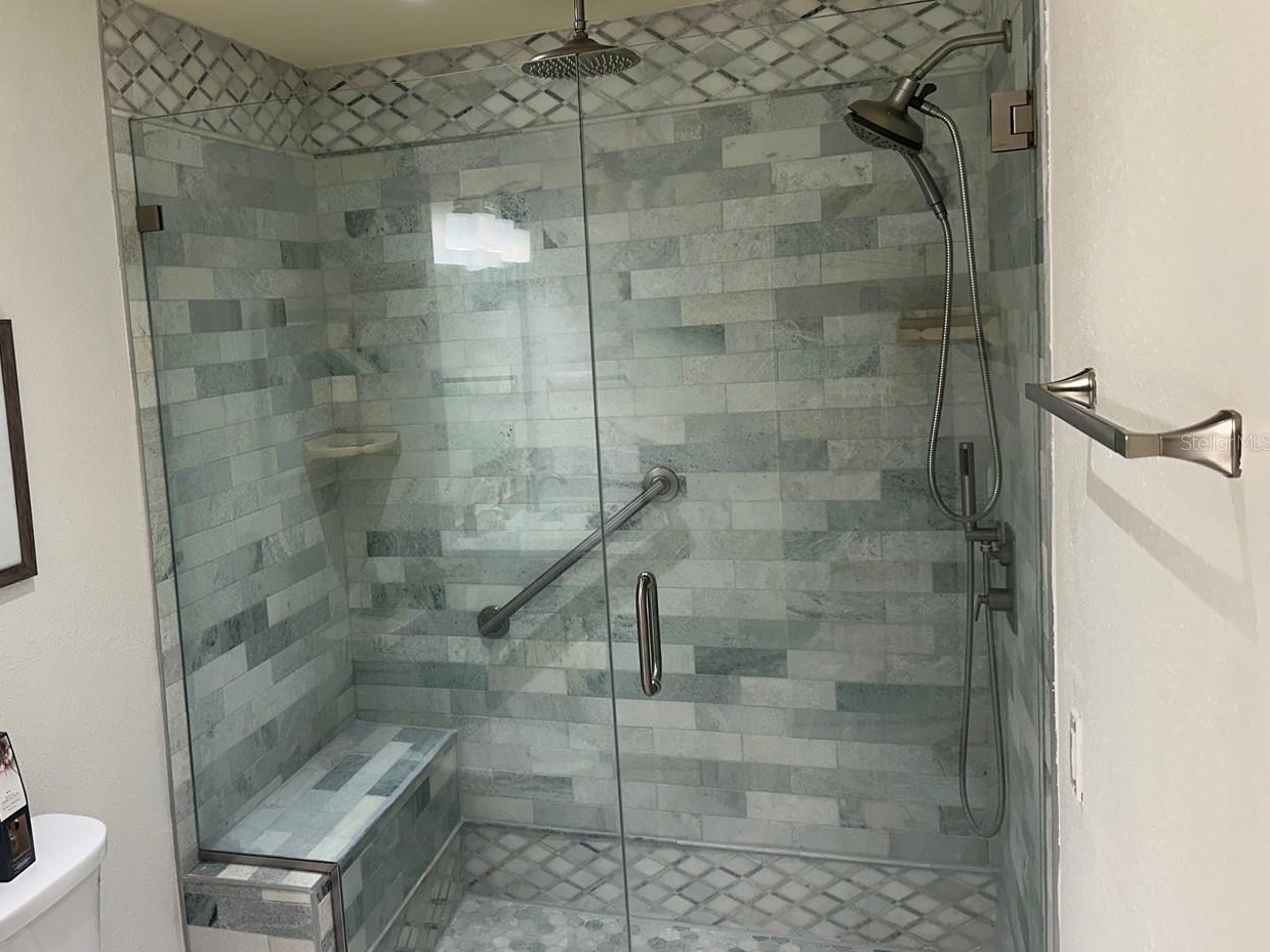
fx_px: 1137
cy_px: 442
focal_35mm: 31
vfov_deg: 45.4
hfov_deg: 57.5
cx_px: 457
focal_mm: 6.86
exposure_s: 1/120
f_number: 1.78
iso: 100
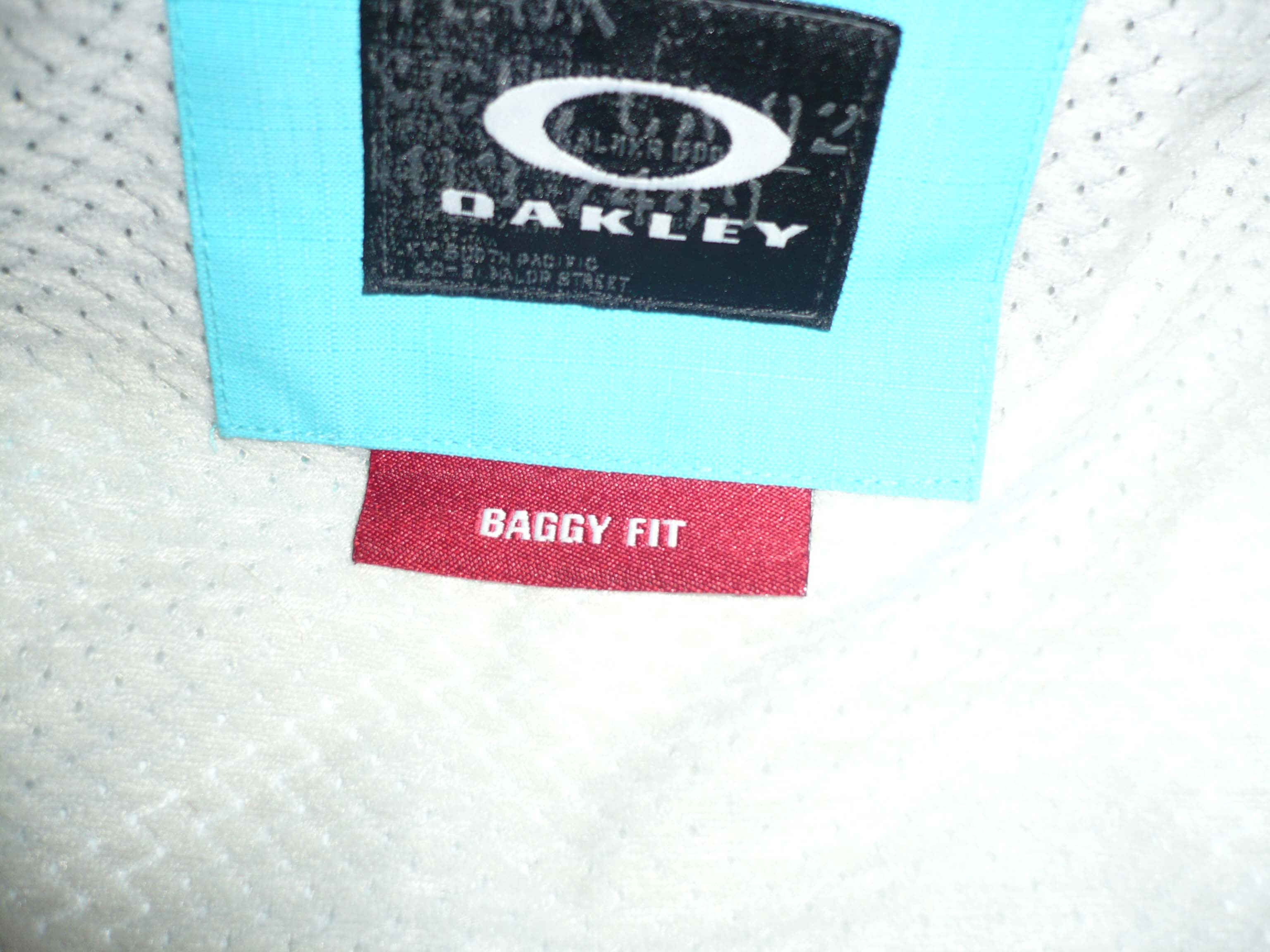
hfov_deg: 52.6
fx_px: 1284
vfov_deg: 40.7
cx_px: 635
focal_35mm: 35
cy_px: 476
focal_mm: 5.8
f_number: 2.8
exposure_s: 1/30
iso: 100
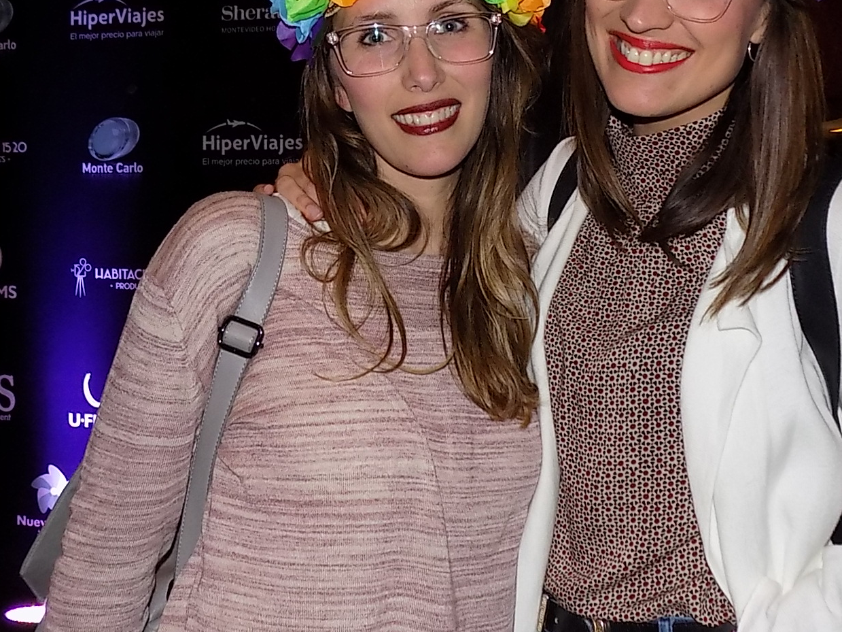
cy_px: 235
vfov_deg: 32.7
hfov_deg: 42.8
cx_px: 502
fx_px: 1070
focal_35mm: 44
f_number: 3.1
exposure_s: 1/30
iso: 200
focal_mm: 4.3
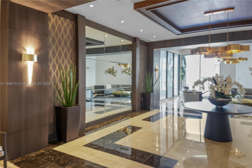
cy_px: 84
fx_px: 184
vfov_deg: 49.0
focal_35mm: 26
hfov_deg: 68.8
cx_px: 126
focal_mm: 26.3
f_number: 5.6
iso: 250
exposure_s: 1/3
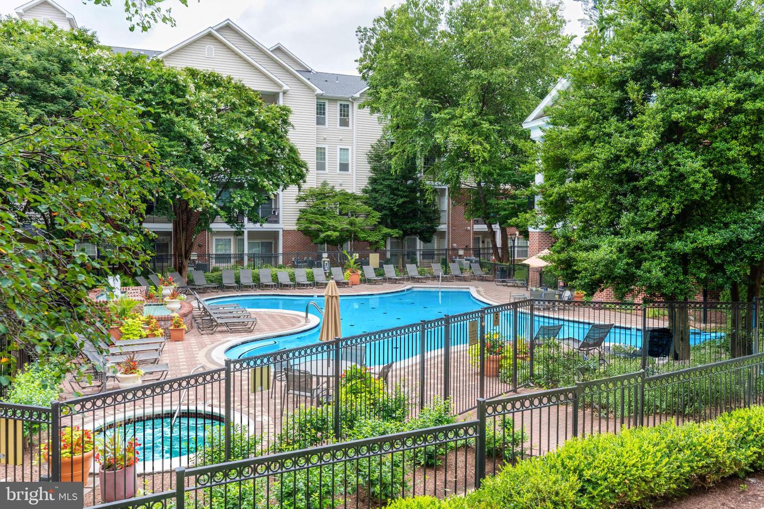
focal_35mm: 28
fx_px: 594
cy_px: 254
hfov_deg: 65.5
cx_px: 382
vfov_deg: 46.4
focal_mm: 28
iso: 160
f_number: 6.3
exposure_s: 1/125
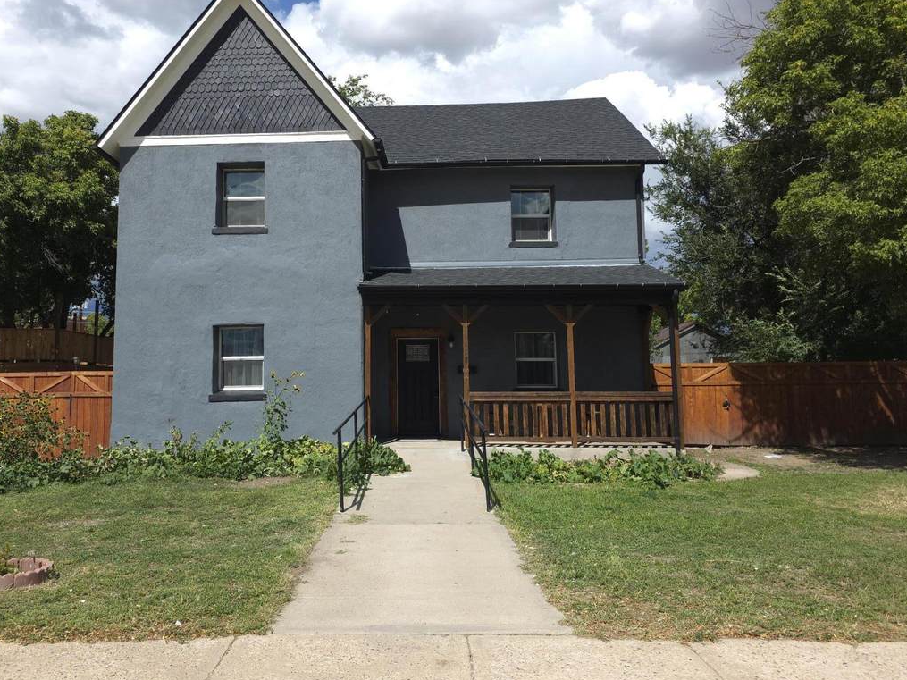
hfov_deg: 61.5
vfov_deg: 48.2
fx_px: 760
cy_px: 320
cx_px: 406
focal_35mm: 29
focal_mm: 6.3
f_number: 1.7
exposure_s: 1/612
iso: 12
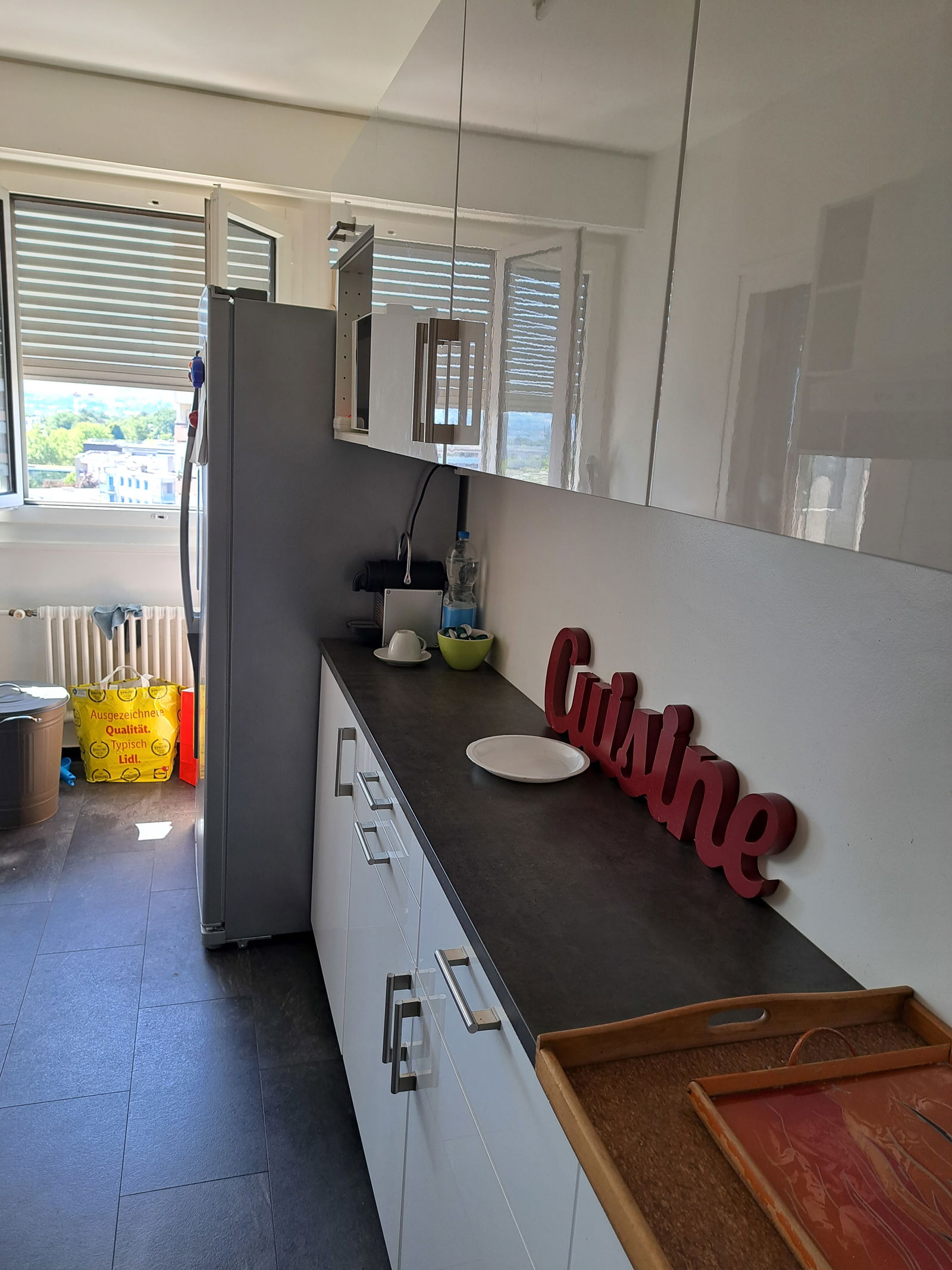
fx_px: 880
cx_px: 476
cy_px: 635
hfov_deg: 56.8
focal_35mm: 24
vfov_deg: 71.6
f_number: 1.8
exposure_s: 1/50
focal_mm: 5.23
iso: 50
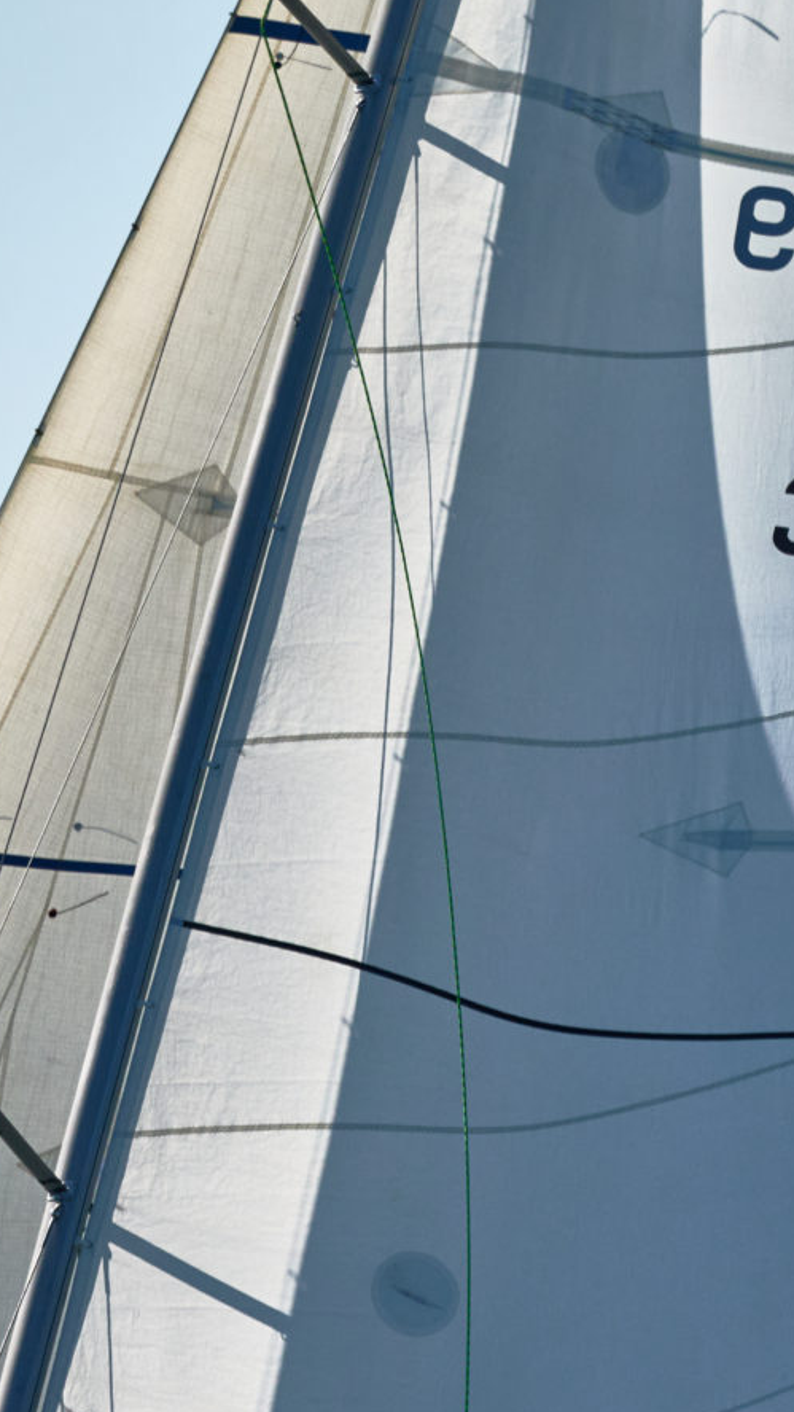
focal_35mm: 1209
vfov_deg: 1.8
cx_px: 676
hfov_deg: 1.0
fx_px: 45247
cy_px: 1338
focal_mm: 400
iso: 200
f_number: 6
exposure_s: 1/3200
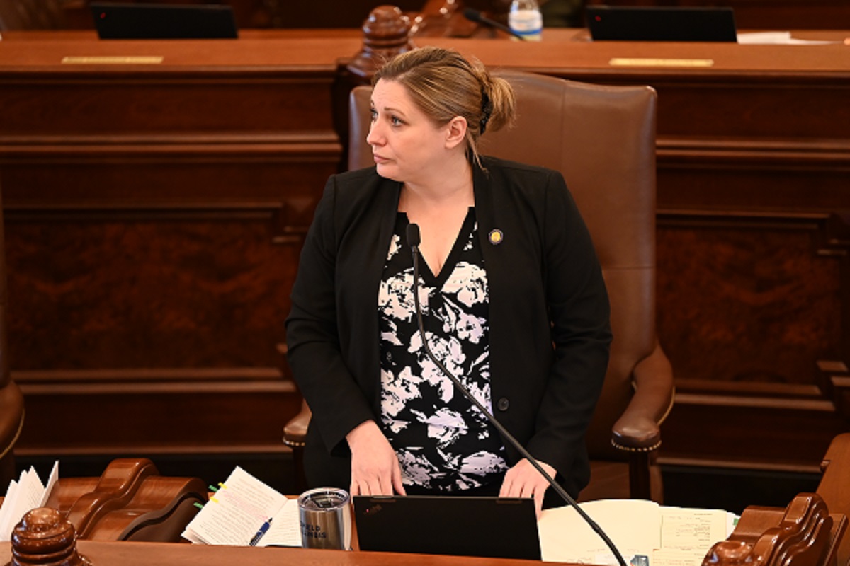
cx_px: 425
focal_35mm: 200
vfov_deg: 6.9
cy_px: 283
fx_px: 4722
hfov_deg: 10.3
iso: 3200
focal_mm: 200
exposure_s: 1/160
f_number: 2.8
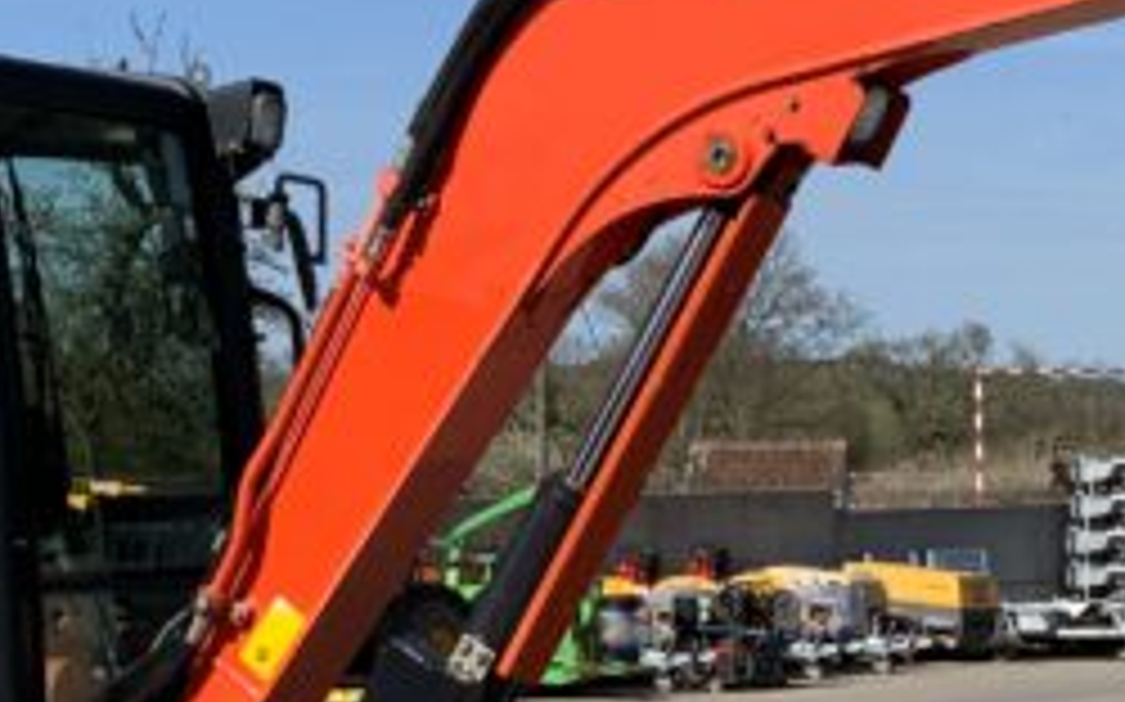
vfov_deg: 10.4
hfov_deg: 16.4
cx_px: 927
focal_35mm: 126
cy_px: 580
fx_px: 3861
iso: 16
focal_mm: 3
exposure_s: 1/1984
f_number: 1.8
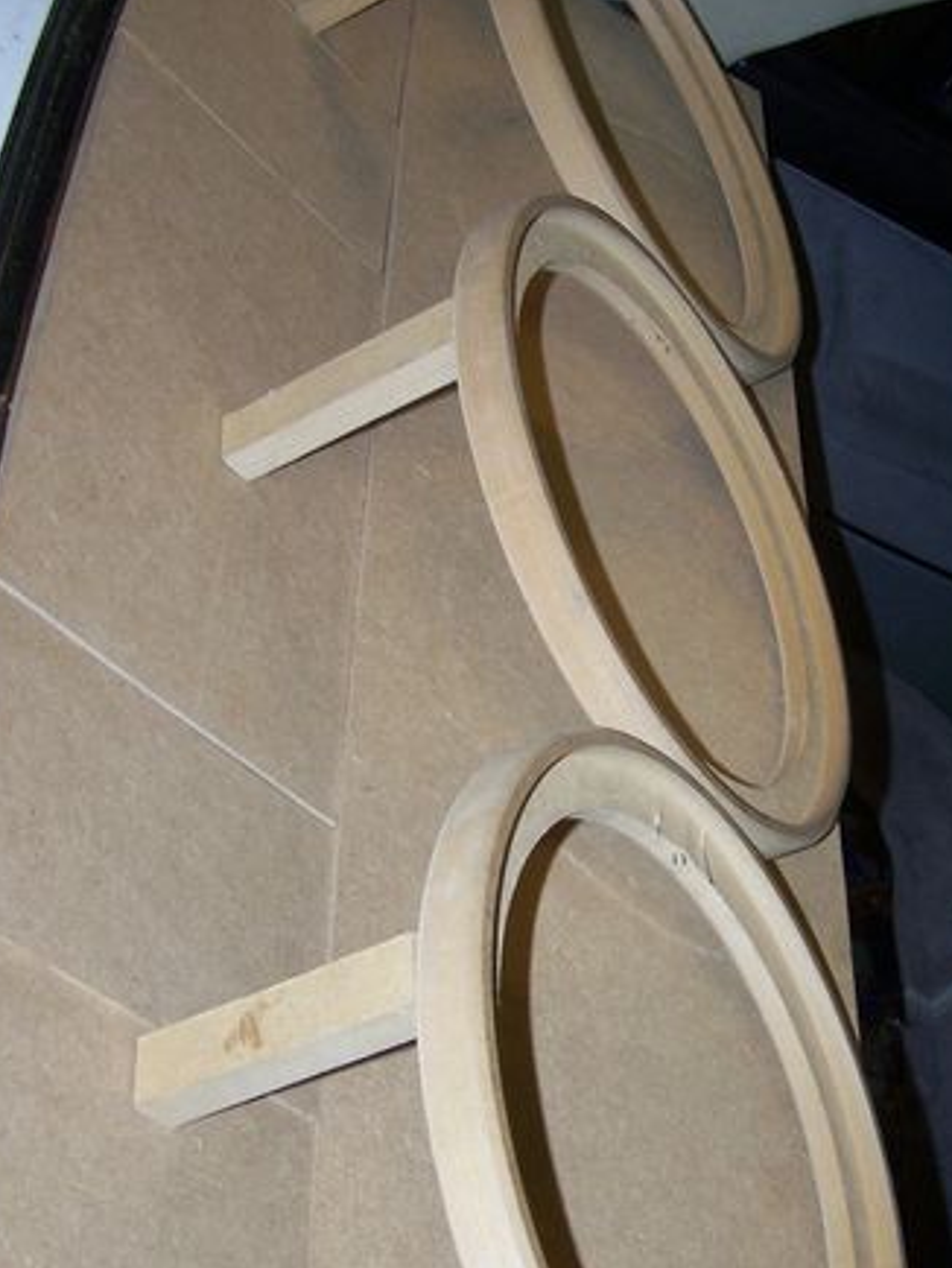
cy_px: 666
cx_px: 666
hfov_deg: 25.9
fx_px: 2051
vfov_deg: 34.3
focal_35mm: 56
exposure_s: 1/60
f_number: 2.8
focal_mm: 6.3
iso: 80
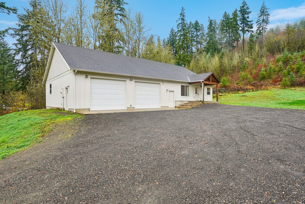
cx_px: 152
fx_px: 169
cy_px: 102
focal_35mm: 20
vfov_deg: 61.9
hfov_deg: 84.0
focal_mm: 20
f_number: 8
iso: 400
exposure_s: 1/80
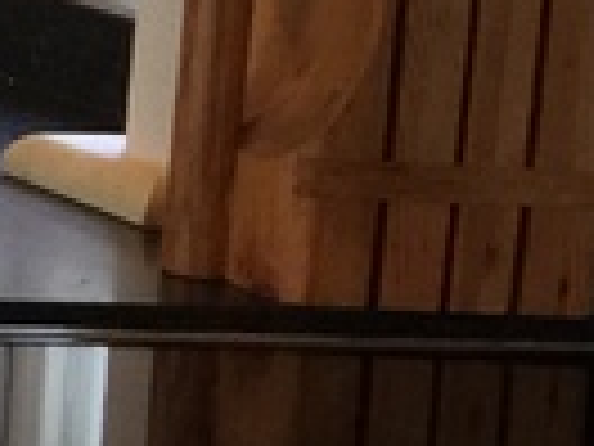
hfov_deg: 7.3
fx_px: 3861
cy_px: -257
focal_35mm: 225
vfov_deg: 6.5
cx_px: -1494
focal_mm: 4.15
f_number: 2.2
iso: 50
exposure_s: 1/30
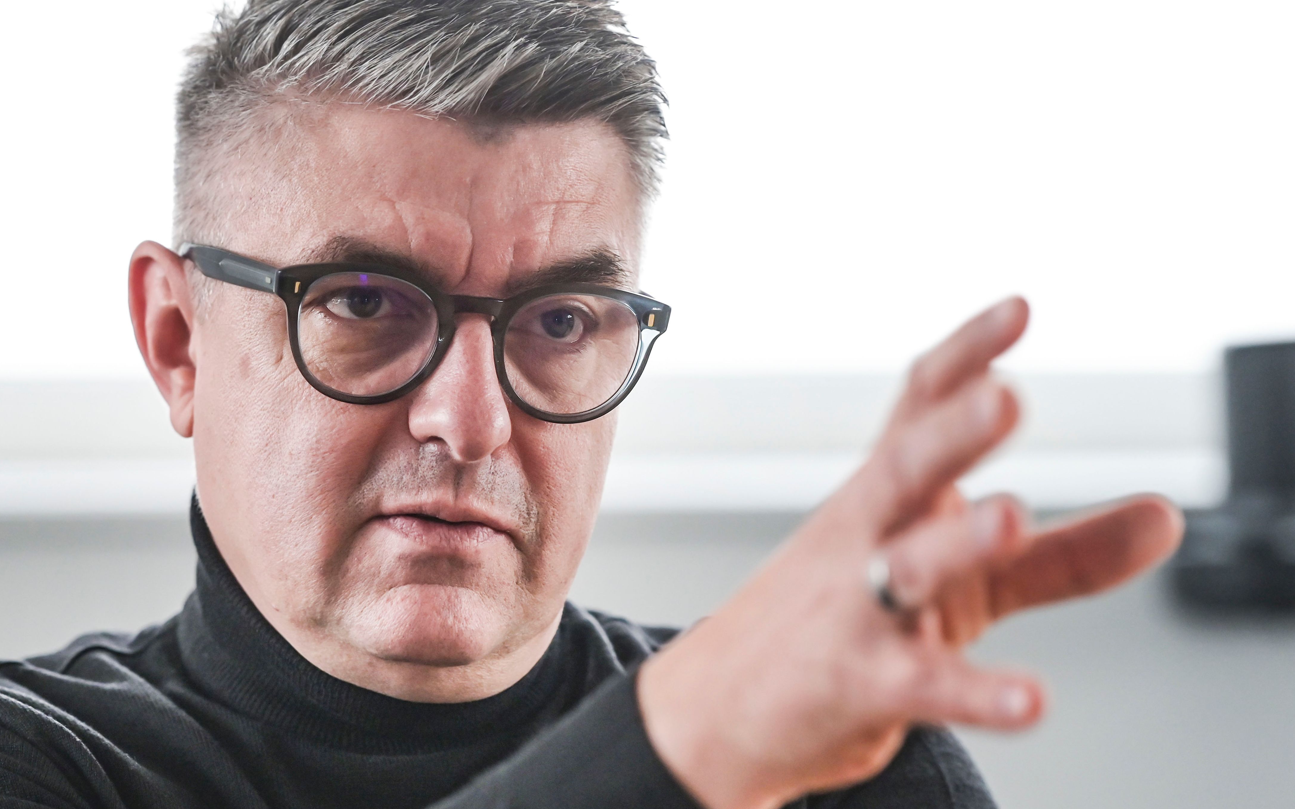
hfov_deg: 9.9
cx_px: 471
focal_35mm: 212
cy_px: 463
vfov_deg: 6.2
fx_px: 7482
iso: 2000
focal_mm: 150
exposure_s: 1/320
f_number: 3.2
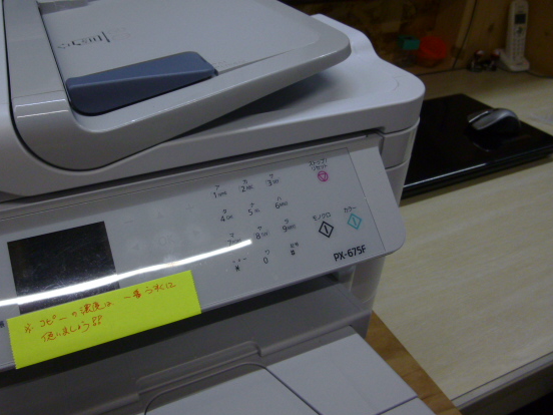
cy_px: 184
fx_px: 463
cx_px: 233
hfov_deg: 61.3
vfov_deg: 48.1
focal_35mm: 29
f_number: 3.1
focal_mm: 4.5
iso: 200
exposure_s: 1/60
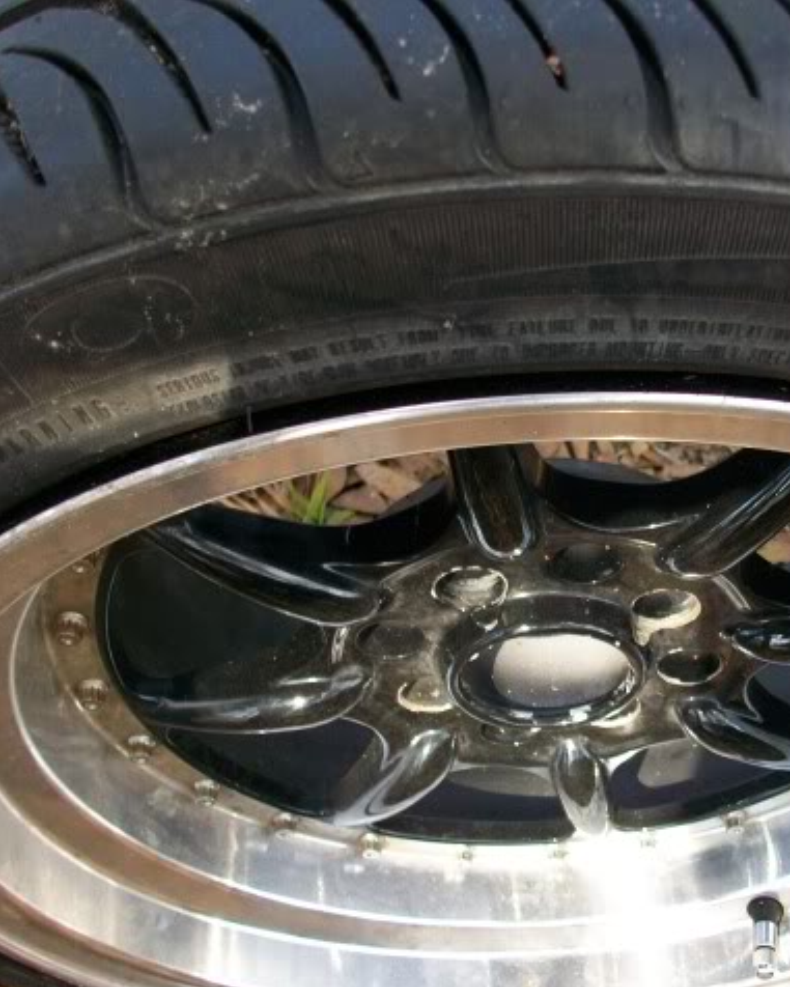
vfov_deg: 43.8
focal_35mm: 42
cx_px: 589
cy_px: 496
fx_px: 1227
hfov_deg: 34.9
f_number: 2.8
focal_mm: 5.7
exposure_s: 1/100
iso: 64
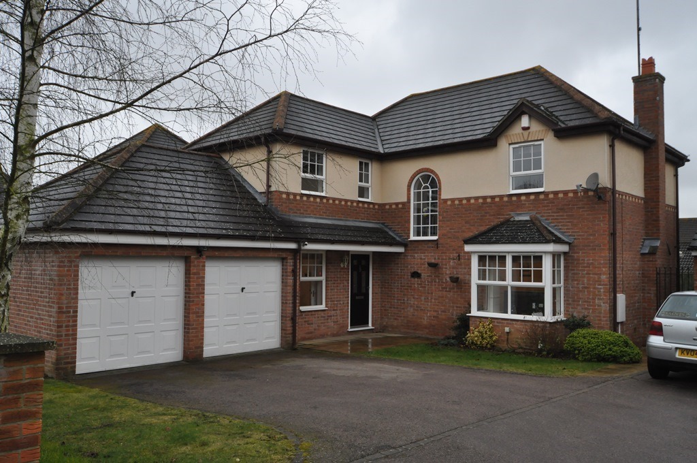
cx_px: 348
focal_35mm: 30
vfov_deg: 43.5
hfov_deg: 62.0
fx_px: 580
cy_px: 232
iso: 1000
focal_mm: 20
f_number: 9
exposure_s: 1/320
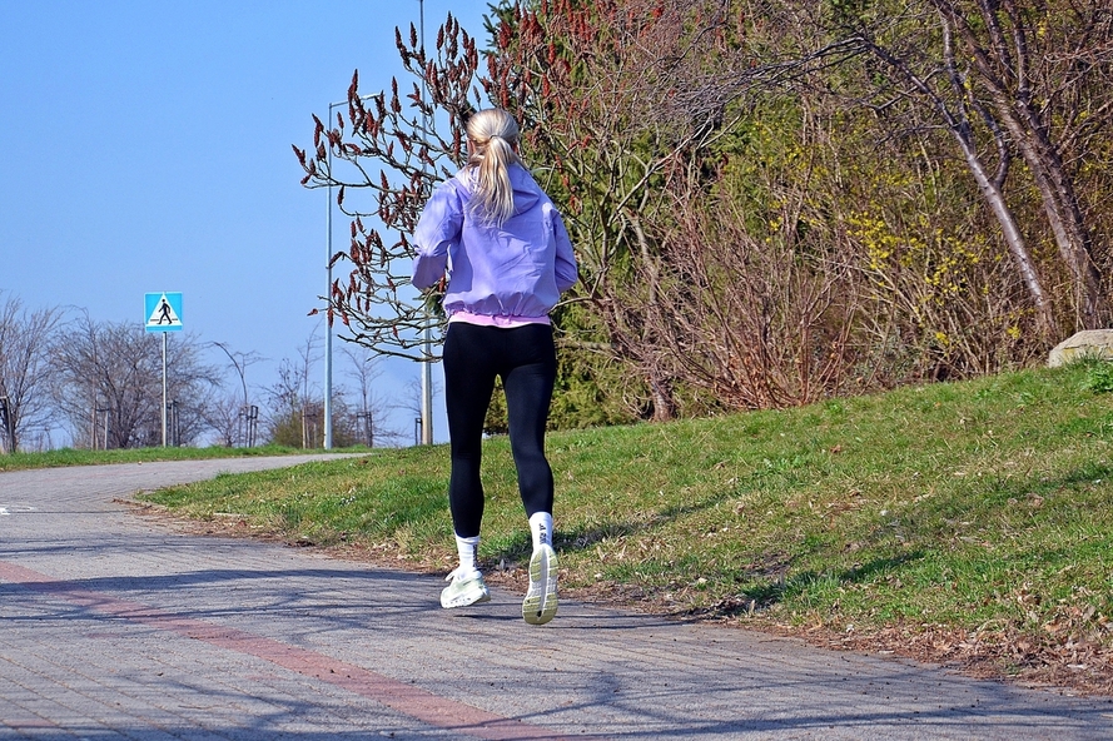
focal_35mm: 112
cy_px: 370
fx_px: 3477
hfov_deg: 18.2
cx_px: 556
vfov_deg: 12.2
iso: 400
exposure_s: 1/1000
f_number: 5.3
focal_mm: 75
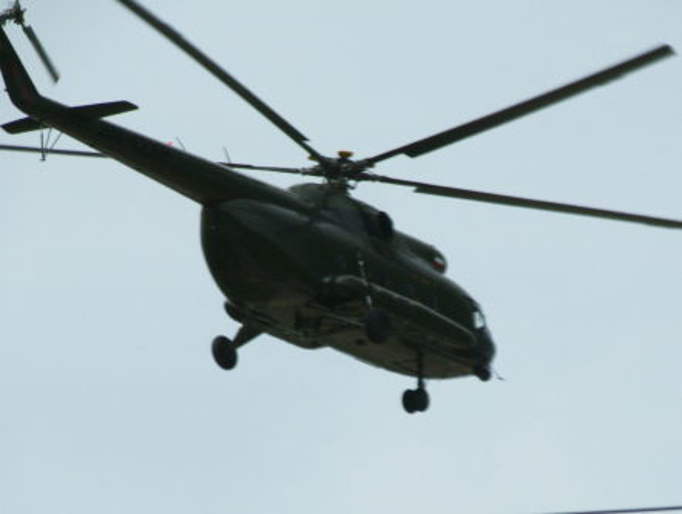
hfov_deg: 4.7
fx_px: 8288
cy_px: 257
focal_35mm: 420
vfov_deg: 3.6
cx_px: 341
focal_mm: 104.7
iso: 50
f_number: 4.6
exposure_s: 1/1000
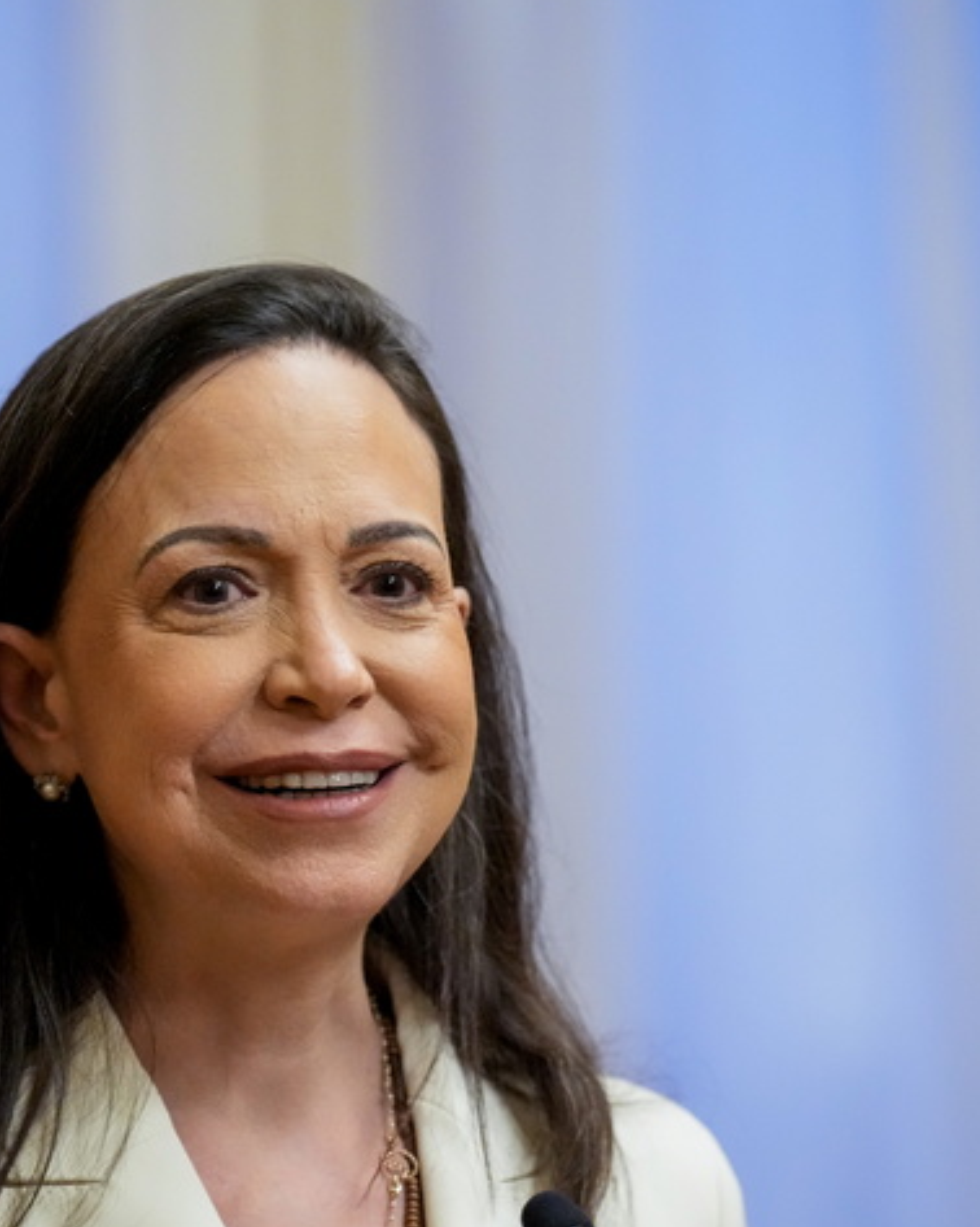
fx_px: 10630
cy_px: 724
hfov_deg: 5.3
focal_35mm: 293
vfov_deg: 6.6
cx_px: 285
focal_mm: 164
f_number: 2.8
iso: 8000
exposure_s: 1/250
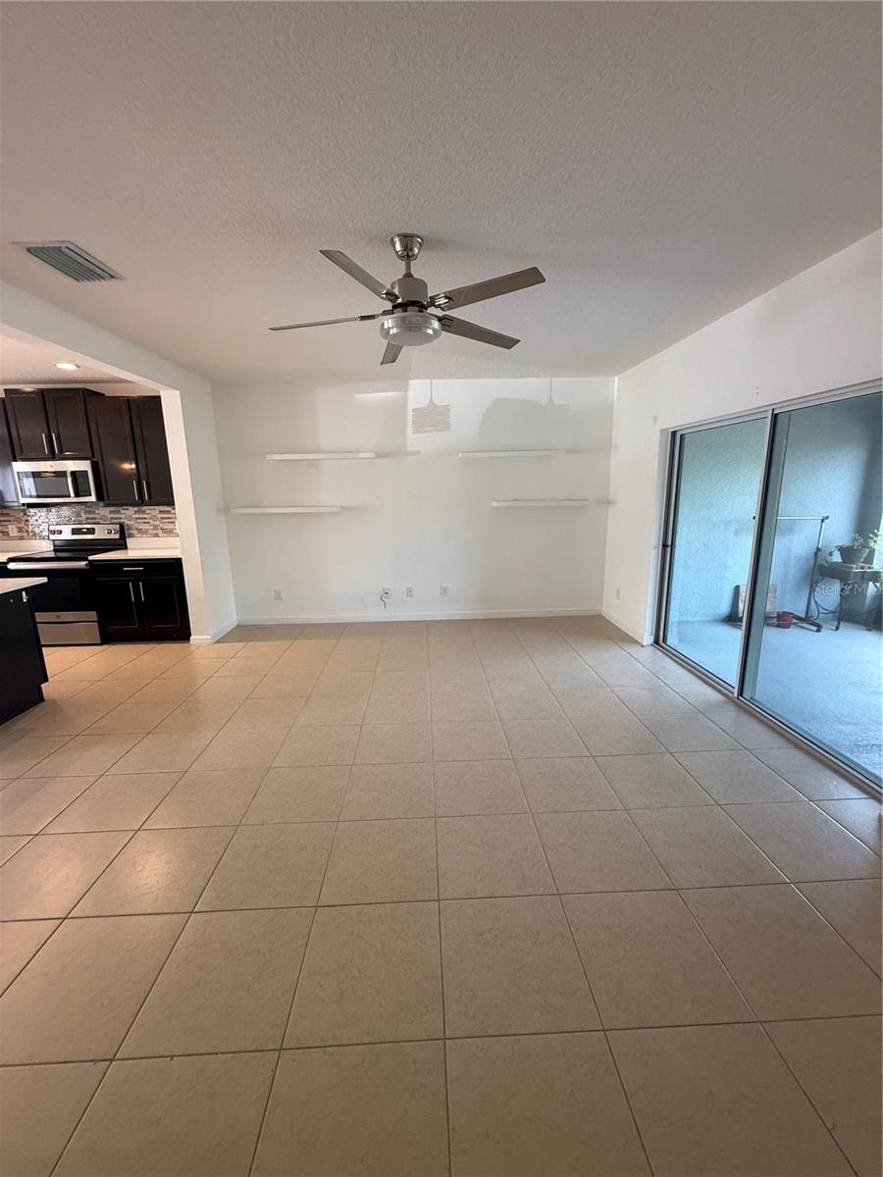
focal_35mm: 14
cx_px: 442
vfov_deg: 102.1
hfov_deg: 85.7
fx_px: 476
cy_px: 588
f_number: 2.2
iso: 200
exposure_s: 1/60
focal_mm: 2.22
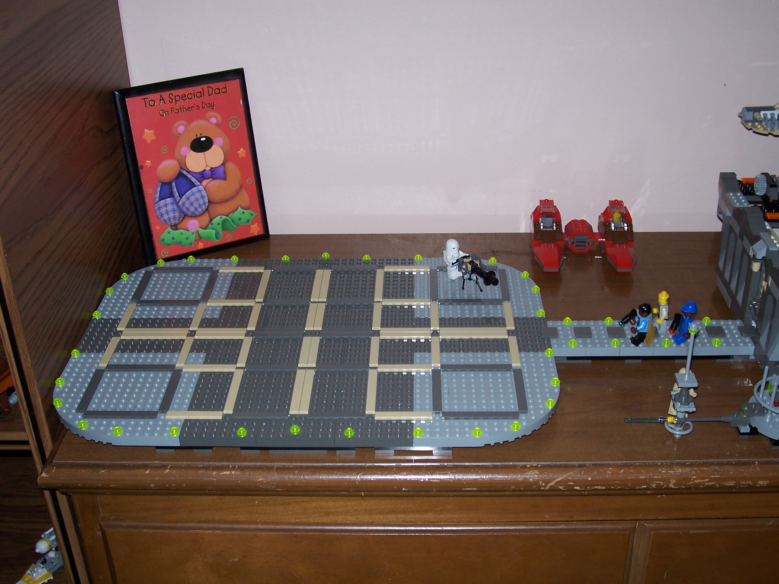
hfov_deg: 44.8
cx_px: 390
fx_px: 945
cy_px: 292
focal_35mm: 42
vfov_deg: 34.3
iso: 80
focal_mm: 7
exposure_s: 1/60
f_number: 3
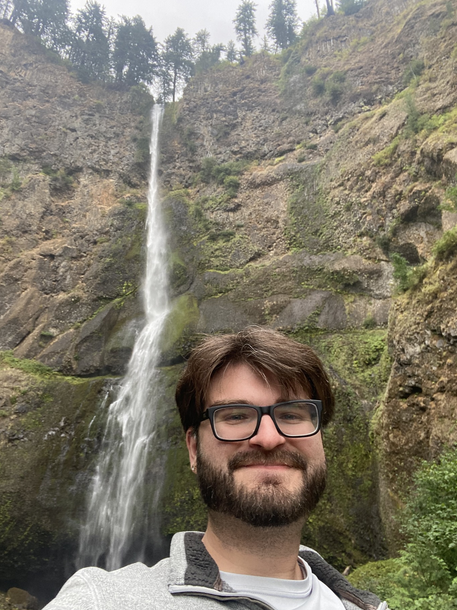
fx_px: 458
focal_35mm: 26
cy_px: 313
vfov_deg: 67.3
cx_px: 214
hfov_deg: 53.0
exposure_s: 1/122
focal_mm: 2.71
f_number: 2.2
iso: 40
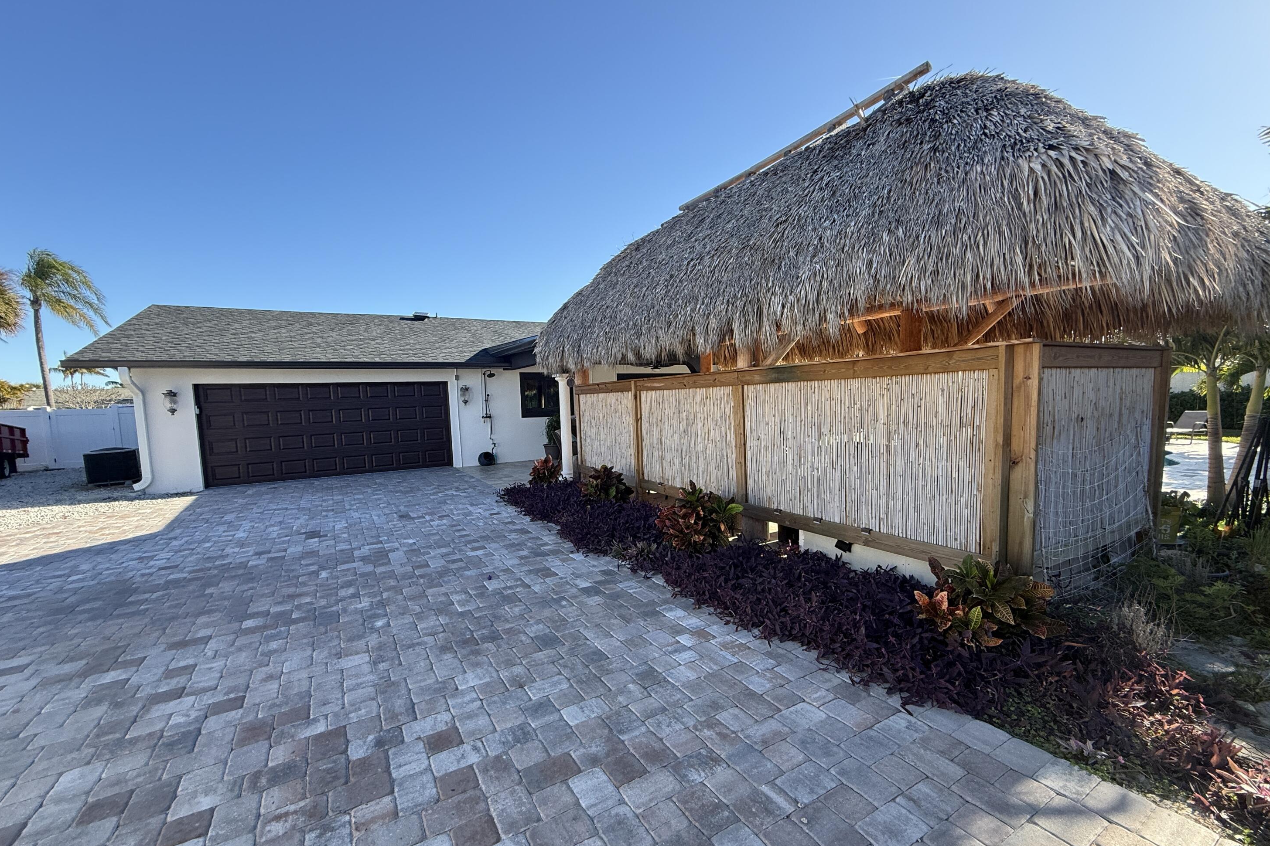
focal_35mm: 15
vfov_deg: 77.2
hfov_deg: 100.4
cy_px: 447
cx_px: 631
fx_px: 529
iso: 64
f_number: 2.2
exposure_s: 1/510
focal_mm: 2.22
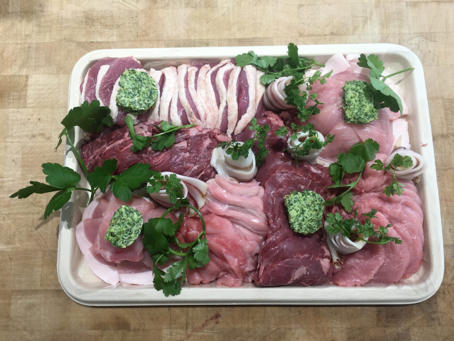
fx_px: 380
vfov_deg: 48.2
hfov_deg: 61.7
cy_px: 170
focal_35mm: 29
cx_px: 227
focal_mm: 4.15
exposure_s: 1/50
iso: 32
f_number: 2.2
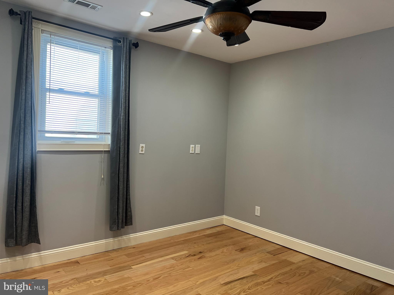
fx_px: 296
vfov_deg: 53.1
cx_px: 197
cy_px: 148
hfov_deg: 67.3
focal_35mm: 26
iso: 125
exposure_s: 1/120
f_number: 1.5
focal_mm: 5.7
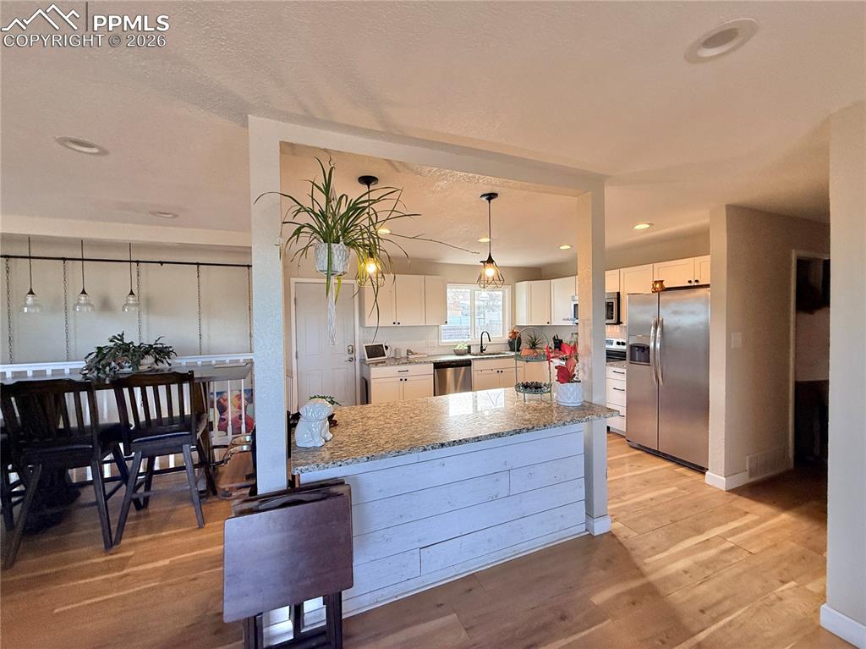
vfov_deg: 85.6
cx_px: 433
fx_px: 350
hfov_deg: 102.1
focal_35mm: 14
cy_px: 324
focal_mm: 2.22
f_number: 2.2
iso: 160
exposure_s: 1/120
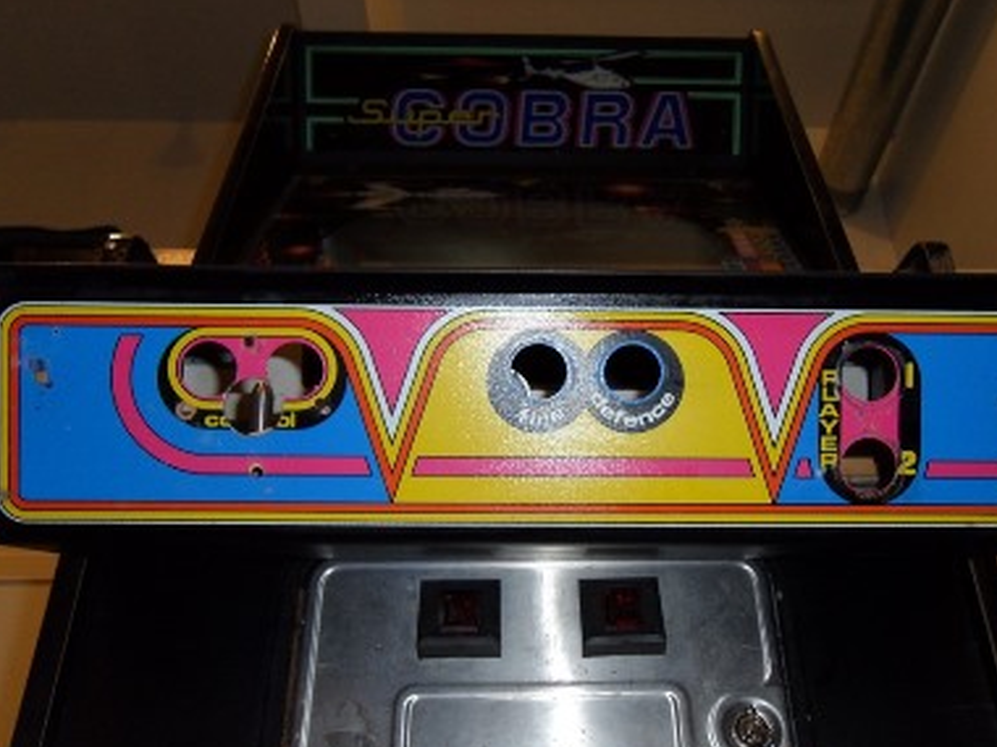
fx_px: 950
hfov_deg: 55.3
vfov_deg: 42.9
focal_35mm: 33
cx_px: 533
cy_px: 385
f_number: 3.4
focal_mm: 5
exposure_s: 1/45
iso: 200
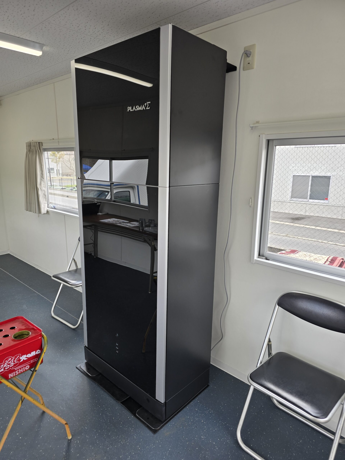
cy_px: 230
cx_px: 172
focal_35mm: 23
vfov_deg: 73.9
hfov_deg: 58.9
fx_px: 306
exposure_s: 1/180
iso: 25
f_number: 1.7
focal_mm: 6.3
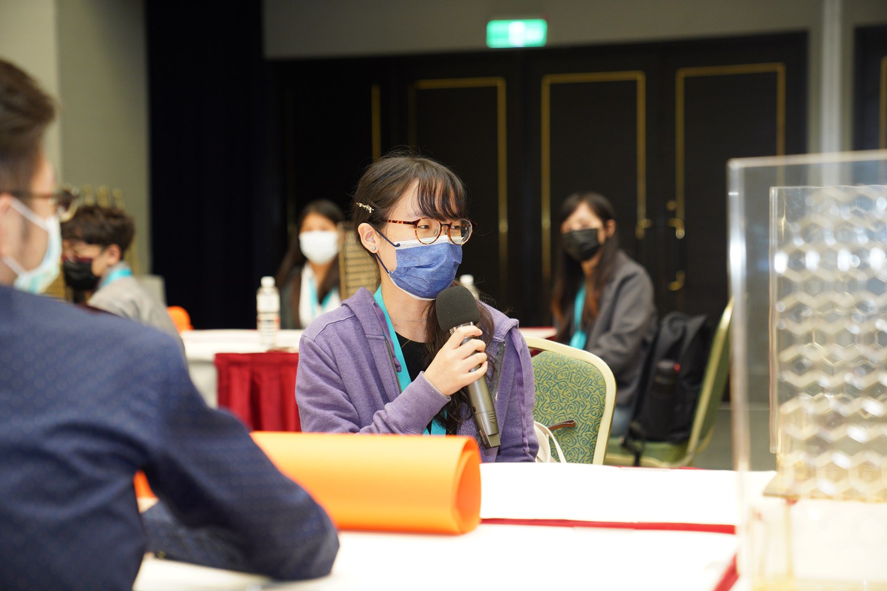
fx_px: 1725
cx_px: 444
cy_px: 296
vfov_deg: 19.5
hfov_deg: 28.8
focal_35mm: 70
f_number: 3.2
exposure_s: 1/200
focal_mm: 70
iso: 1600
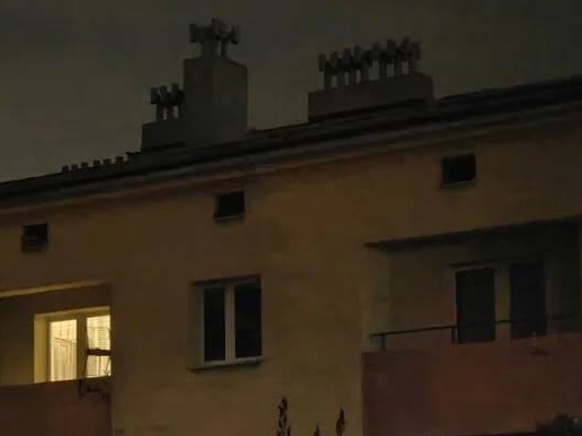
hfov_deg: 16.1
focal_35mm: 121
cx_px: 63
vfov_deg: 12.2
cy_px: 356
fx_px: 2034
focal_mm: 7.06
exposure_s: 1/6.94
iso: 8864
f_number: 2
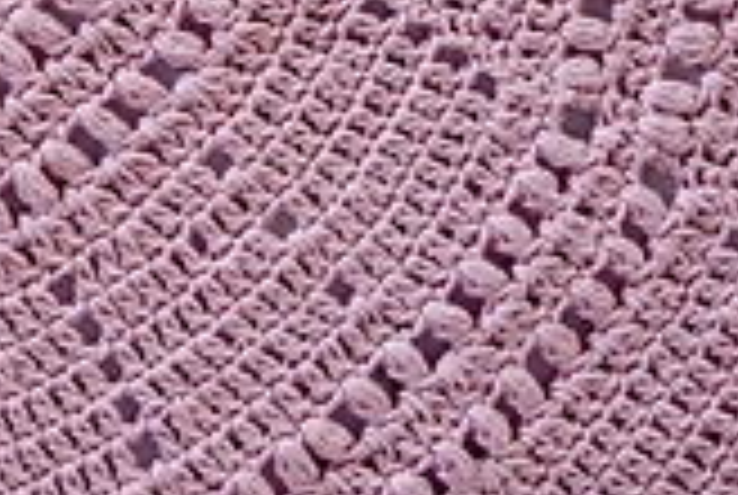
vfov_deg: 9.2
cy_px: -353
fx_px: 2957
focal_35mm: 144
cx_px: -360
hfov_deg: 13.4
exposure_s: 1/100
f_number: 4
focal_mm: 24.7
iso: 500
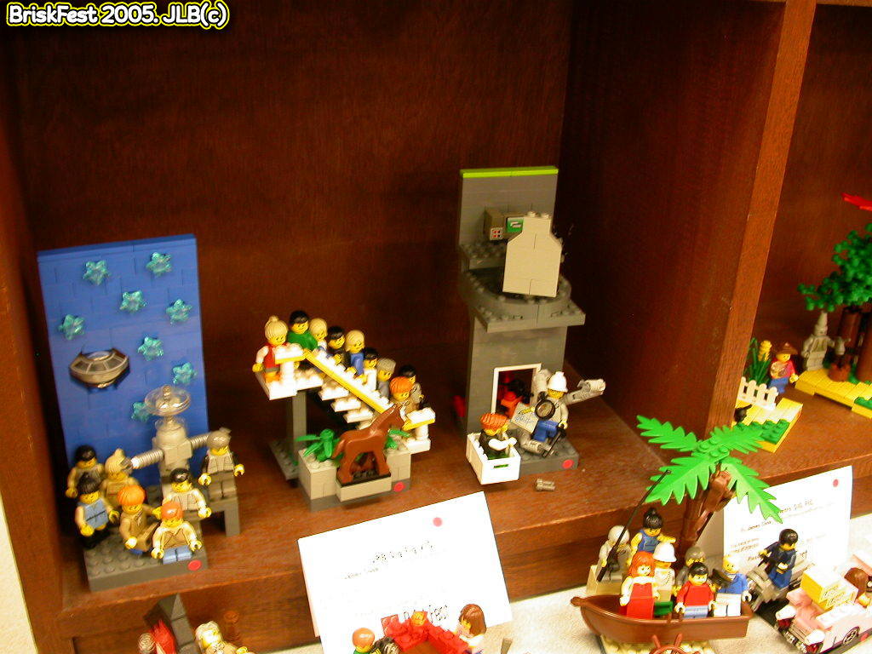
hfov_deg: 49.0
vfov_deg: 37.7
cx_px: 436
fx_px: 957
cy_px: 327
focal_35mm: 38
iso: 100
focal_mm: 7.85
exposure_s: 1/2.7
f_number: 2.6
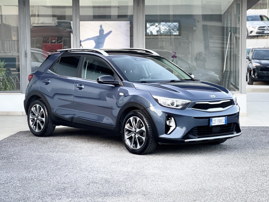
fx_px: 497
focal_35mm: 64
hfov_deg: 30.3
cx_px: 134
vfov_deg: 22.9
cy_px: 101
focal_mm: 7.5
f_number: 2.2
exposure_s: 1/121
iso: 125
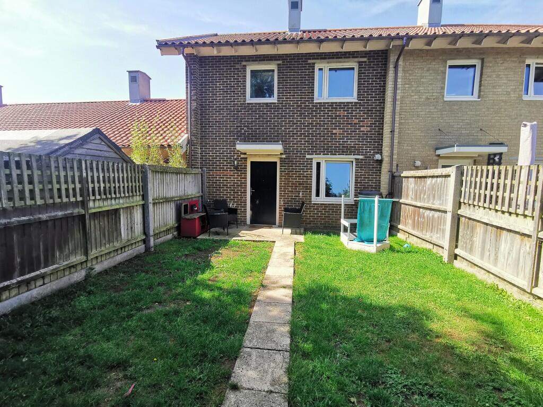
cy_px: 204
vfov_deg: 74.7
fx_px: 267
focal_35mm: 17
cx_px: 272
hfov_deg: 91.0
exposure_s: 1/260
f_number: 2.2
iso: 50
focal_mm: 2.26
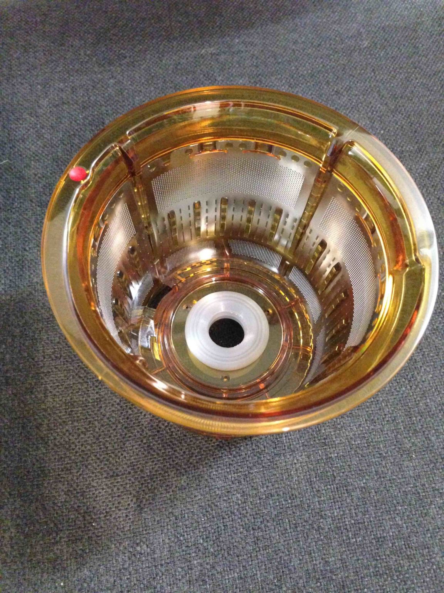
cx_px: 222
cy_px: 296
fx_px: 564
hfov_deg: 42.9
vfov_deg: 55.4
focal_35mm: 33
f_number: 2.4
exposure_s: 1/17
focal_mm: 4.12
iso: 800
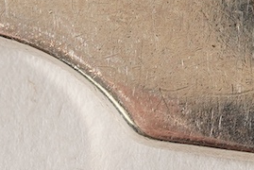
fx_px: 1992
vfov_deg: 4.9
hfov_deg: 7.2
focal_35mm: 282
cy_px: -17
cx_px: 377
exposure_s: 1/125
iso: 400
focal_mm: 30
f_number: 16
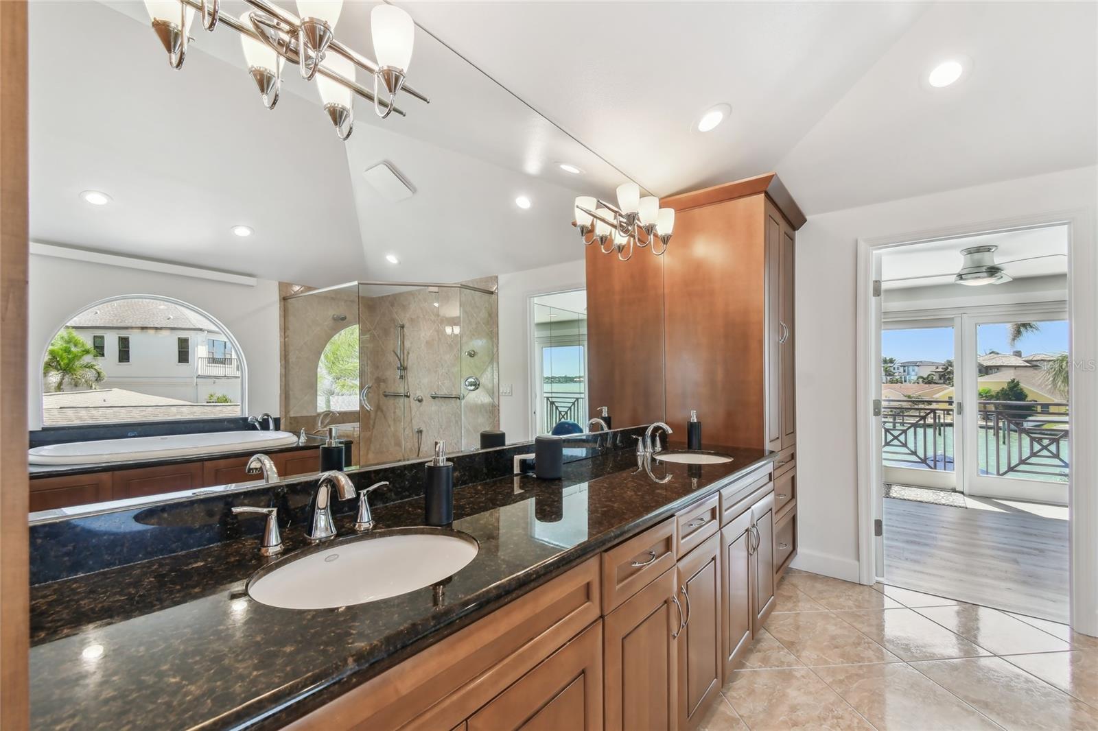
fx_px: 457
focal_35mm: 15
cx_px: 549
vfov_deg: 77.3
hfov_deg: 100.4
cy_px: 366
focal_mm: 10
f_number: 7.1
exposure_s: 1/30
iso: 100
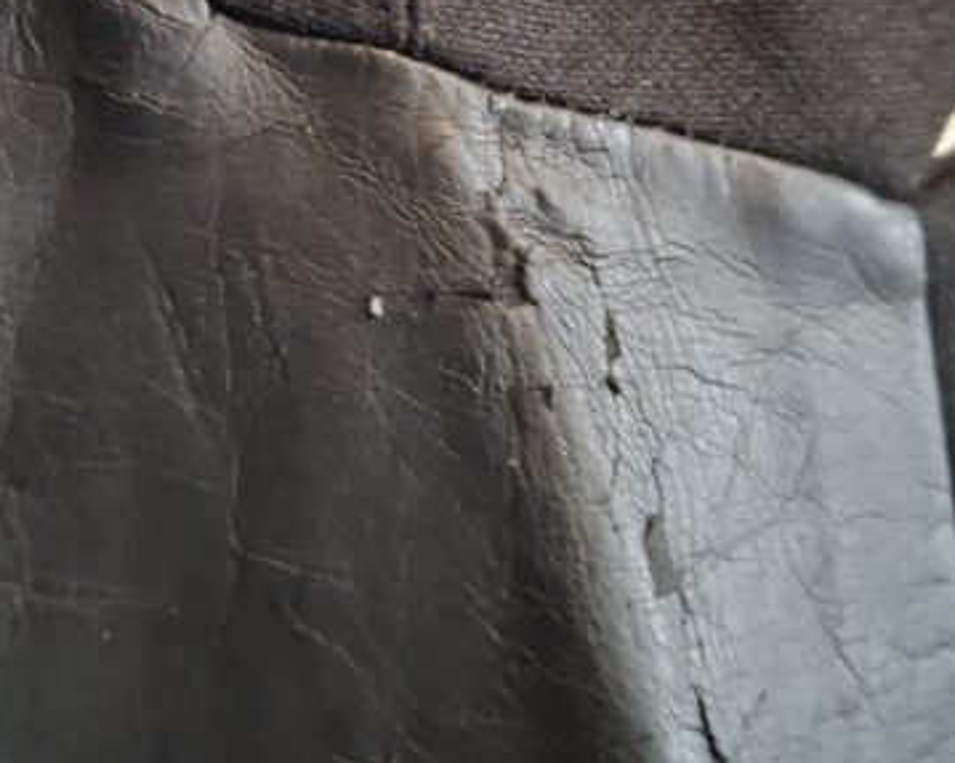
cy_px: 51
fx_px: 1413
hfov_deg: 37.1
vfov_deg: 28.8
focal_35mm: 50
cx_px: 343
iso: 1000
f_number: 1.8
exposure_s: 1/20
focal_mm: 5.54
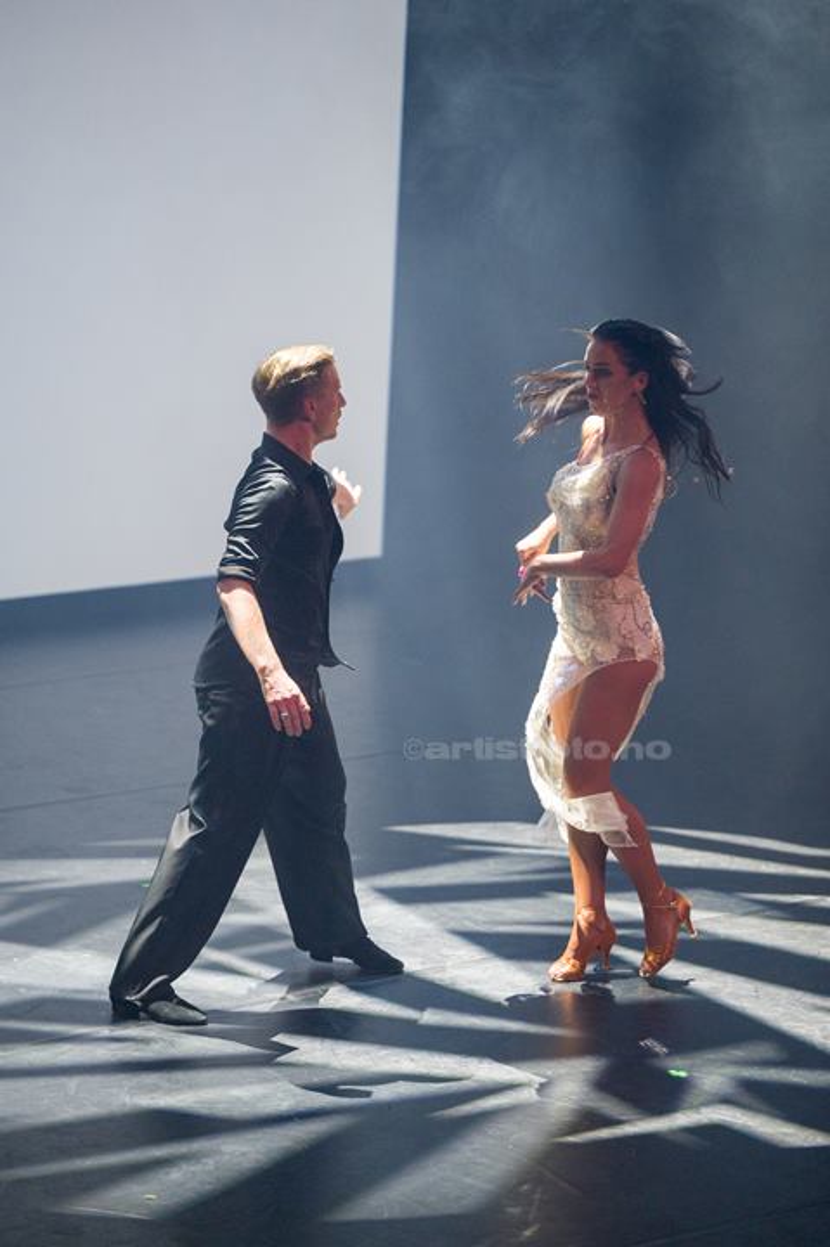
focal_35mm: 160
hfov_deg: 8.6
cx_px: 415
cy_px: 624
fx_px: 5541
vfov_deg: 12.8
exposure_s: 1/640
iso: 3200
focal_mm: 160
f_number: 2.8
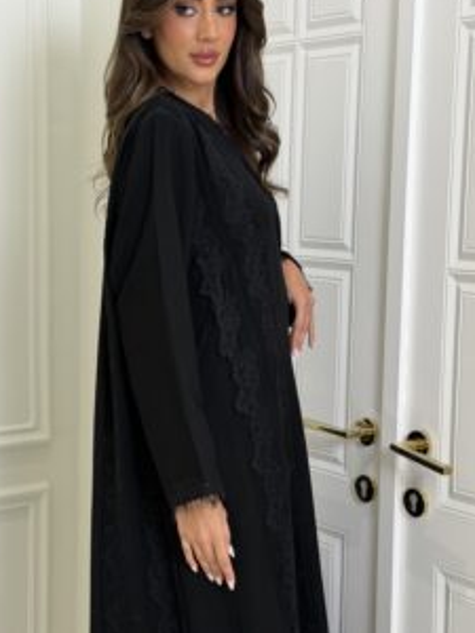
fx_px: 1171
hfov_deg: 22.9
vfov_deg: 30.3
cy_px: 340
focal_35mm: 64
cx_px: 188
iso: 64
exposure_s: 1/300
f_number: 1.78
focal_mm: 6.76
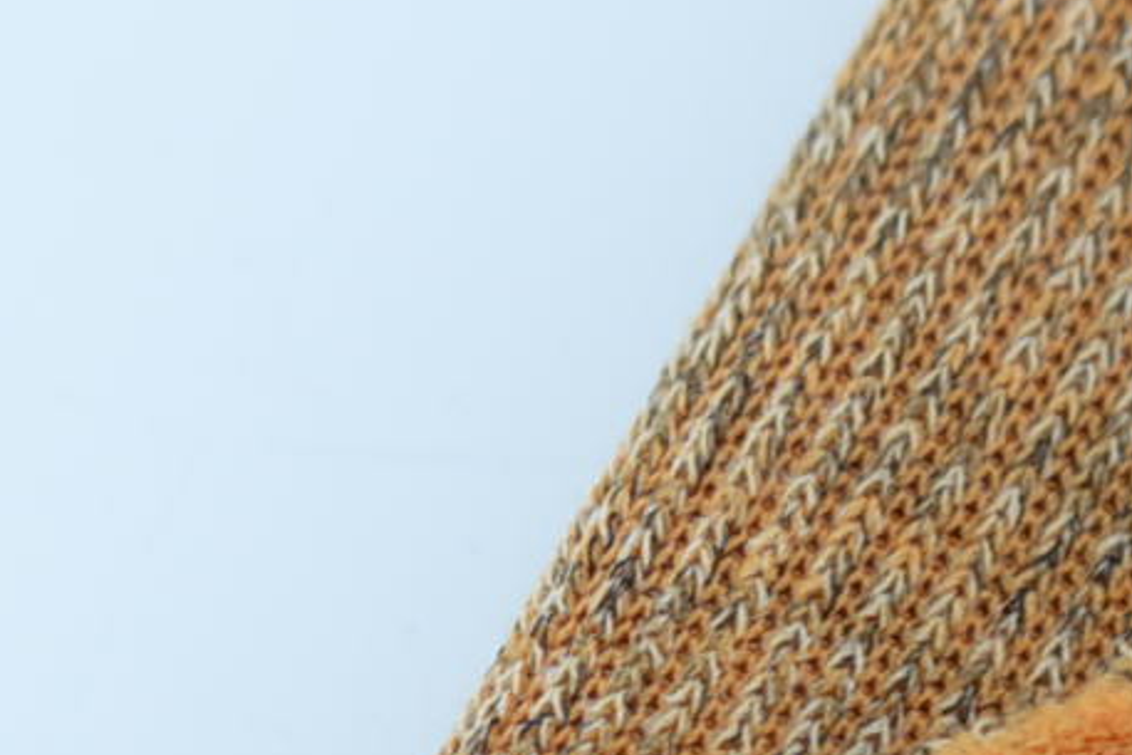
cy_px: 564
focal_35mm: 329
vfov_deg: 4.2
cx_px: 2987
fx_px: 10348
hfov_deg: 5.9
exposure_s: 1/100
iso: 100
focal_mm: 50
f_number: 3.5
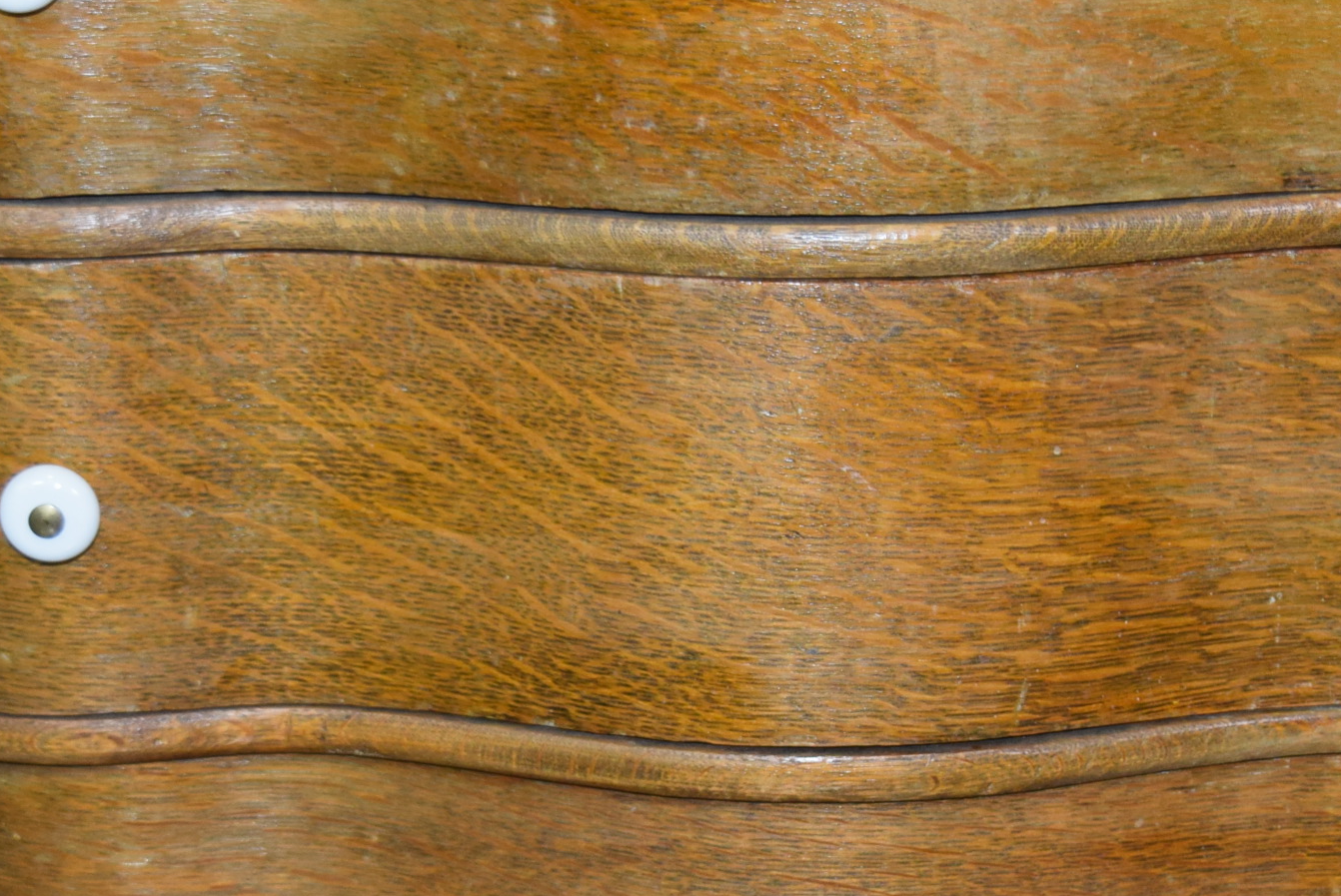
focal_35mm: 107
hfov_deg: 19.1
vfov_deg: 12.8
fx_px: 3989
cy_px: 643
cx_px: 747
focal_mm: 32
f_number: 4.5
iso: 900
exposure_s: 1/60
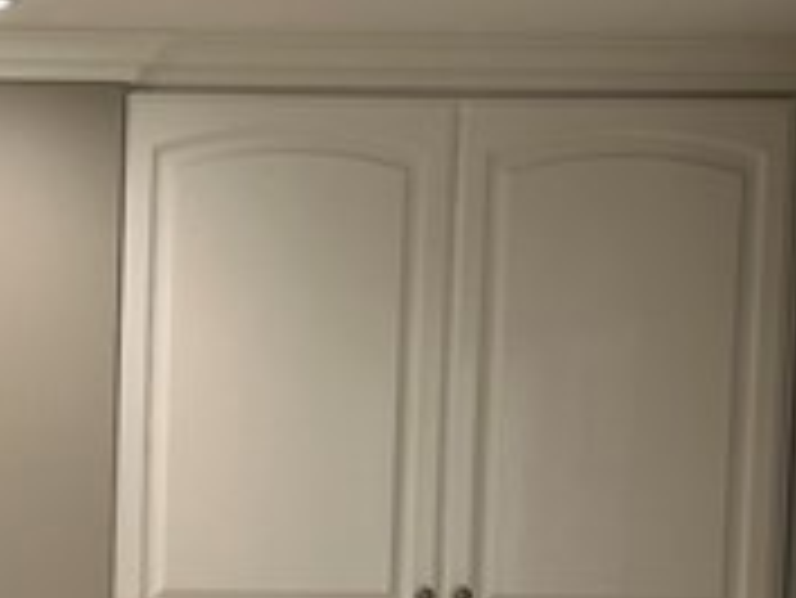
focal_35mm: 139
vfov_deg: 10.5
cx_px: -121
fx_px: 3198
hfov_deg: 13.8
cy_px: 670
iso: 64
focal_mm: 6.86
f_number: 1.78
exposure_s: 1/120
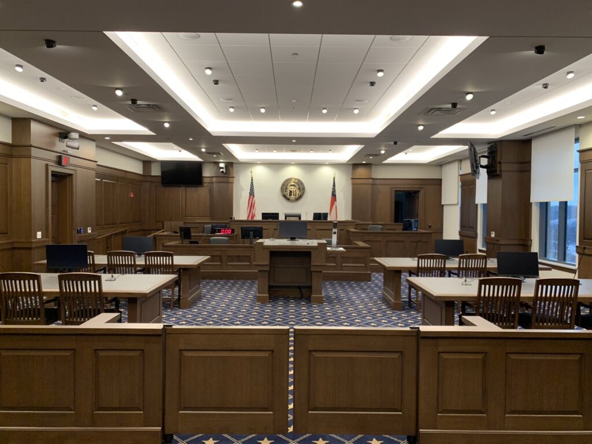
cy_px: 222
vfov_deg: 53.1
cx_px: 296
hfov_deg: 67.3
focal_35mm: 26
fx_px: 445
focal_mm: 4.25
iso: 100
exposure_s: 1/60
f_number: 1.8
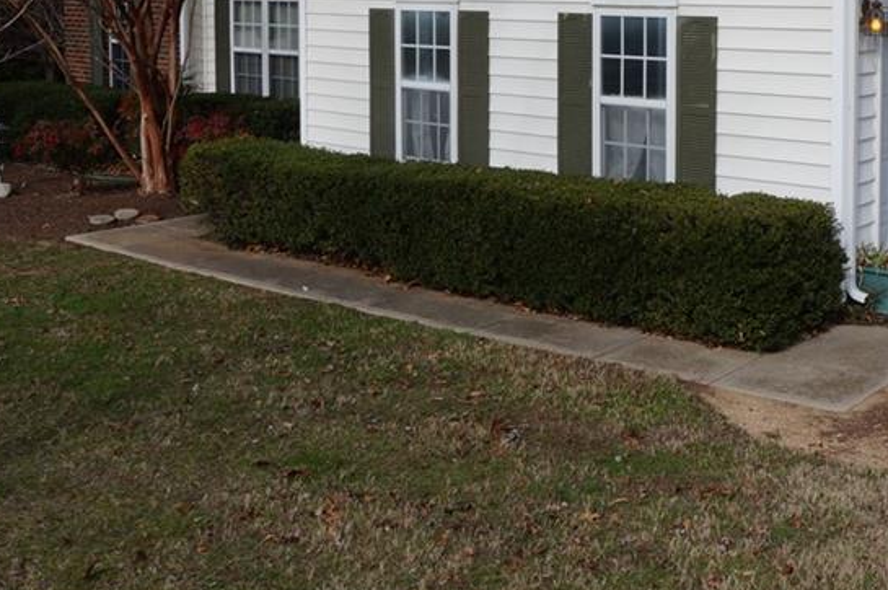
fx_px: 1181
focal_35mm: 48
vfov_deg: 27.1
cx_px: 631
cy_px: 65
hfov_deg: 40.4
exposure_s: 1/200
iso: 200
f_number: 16
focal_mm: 17
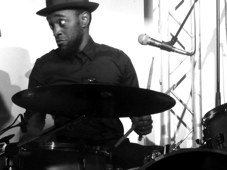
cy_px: 69
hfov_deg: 15.6
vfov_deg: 11.8
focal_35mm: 126
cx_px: 96
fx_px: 826
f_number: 5.6
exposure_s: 1/30
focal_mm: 16.4
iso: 400
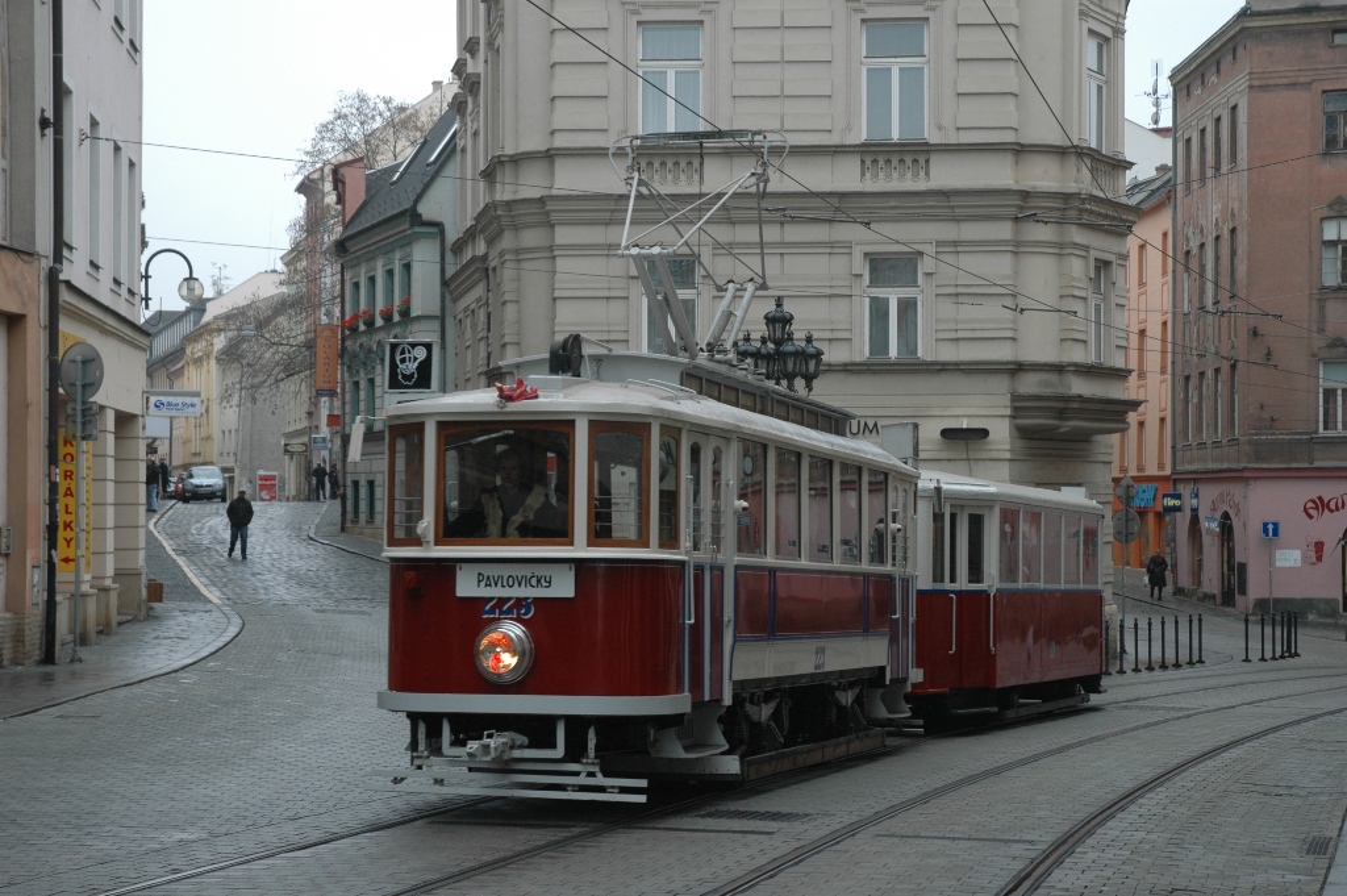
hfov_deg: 28.1
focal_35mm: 72
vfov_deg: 18.9
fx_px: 2692
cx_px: 674
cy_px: 448
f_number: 5
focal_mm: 48
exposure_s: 1/160
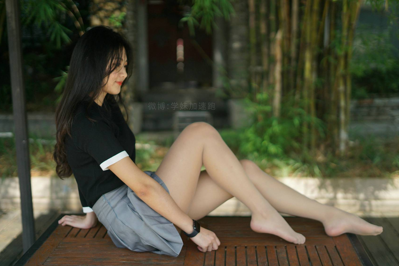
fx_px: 588
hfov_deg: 37.5
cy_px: 141
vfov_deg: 25.5
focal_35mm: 53
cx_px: 210
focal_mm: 50
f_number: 1.8
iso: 200
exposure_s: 1/3200
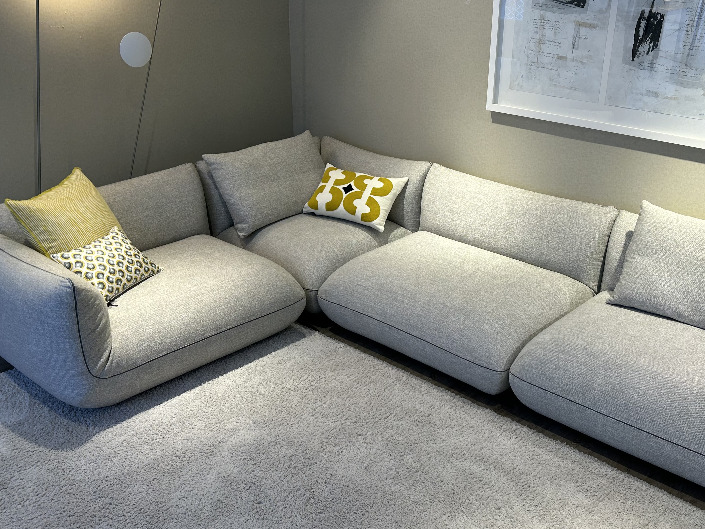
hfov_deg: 50.9
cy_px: 272
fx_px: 733
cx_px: 430
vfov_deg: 39.7
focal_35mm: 36
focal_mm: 5.7
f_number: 1.5
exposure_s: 1/100
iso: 40
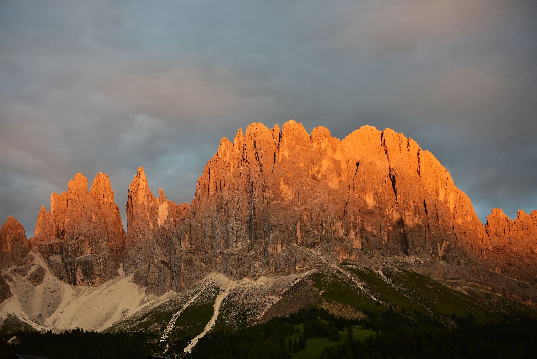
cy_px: 180
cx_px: 268
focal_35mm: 70
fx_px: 1044
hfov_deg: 28.8
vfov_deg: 19.5
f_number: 2.8
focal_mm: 70
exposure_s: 1/320
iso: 500
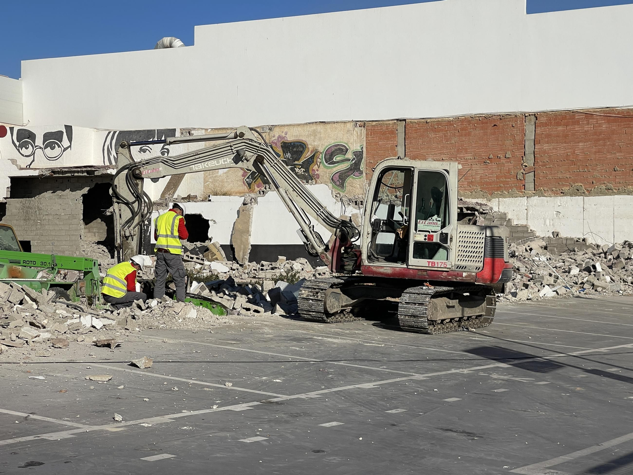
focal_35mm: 64
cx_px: 316
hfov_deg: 30.3
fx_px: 1170
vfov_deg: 22.9
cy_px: 238
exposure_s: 1/3774
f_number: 2.2
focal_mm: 7.5
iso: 20
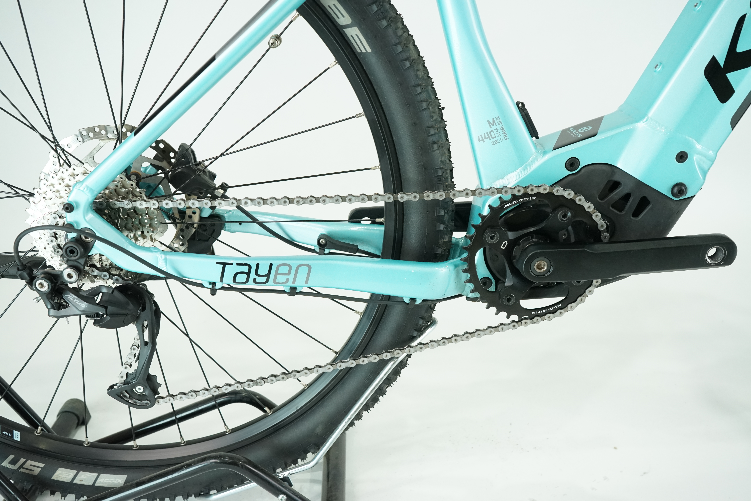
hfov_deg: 58.7
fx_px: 668
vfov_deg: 41.1
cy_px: 250
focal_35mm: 32
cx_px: 376
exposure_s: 1/200
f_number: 6.3
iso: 2500
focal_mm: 32
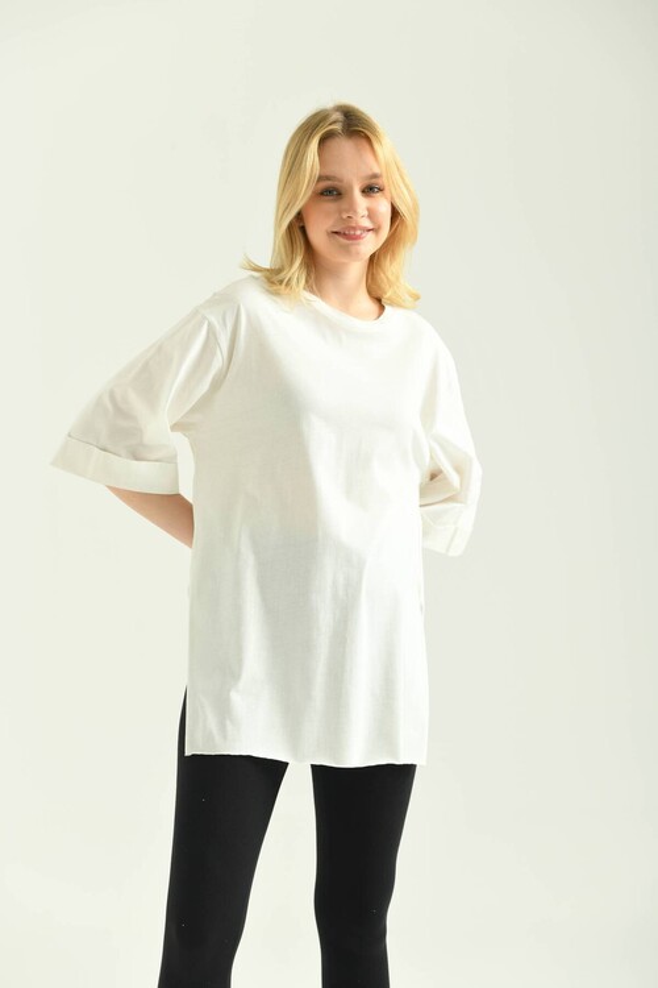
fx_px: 1919
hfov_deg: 19.5
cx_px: 329
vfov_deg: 28.8
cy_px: 494
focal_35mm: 70
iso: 125
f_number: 5.6
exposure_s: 1/160
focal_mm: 70
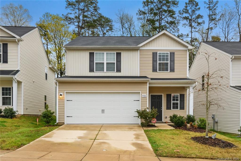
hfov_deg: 62.0
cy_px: 80
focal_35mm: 30
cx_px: 120
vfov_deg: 43.5
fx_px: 201
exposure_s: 1/15
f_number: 14
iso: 500
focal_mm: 20
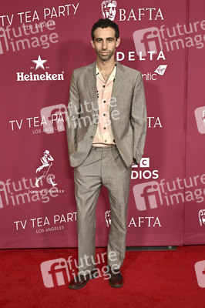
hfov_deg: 31.1
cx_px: 102
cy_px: 154
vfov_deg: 45.5
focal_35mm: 43
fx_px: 368
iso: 3200
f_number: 5.6
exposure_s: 1/320
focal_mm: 43
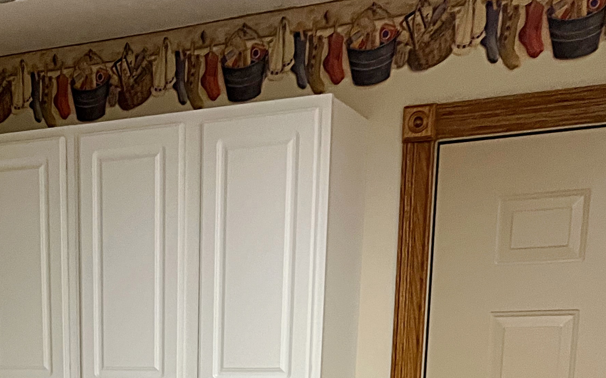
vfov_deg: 17.9
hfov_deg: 32.0
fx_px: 1040
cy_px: 602
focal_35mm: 63
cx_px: 172
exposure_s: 1/60
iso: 400
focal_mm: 5.7
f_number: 1.5
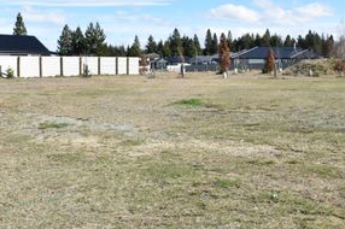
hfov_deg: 38.3
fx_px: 496
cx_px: 147
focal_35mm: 52
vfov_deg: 26.0
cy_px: 109
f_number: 10
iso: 200
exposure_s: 1/400
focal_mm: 21
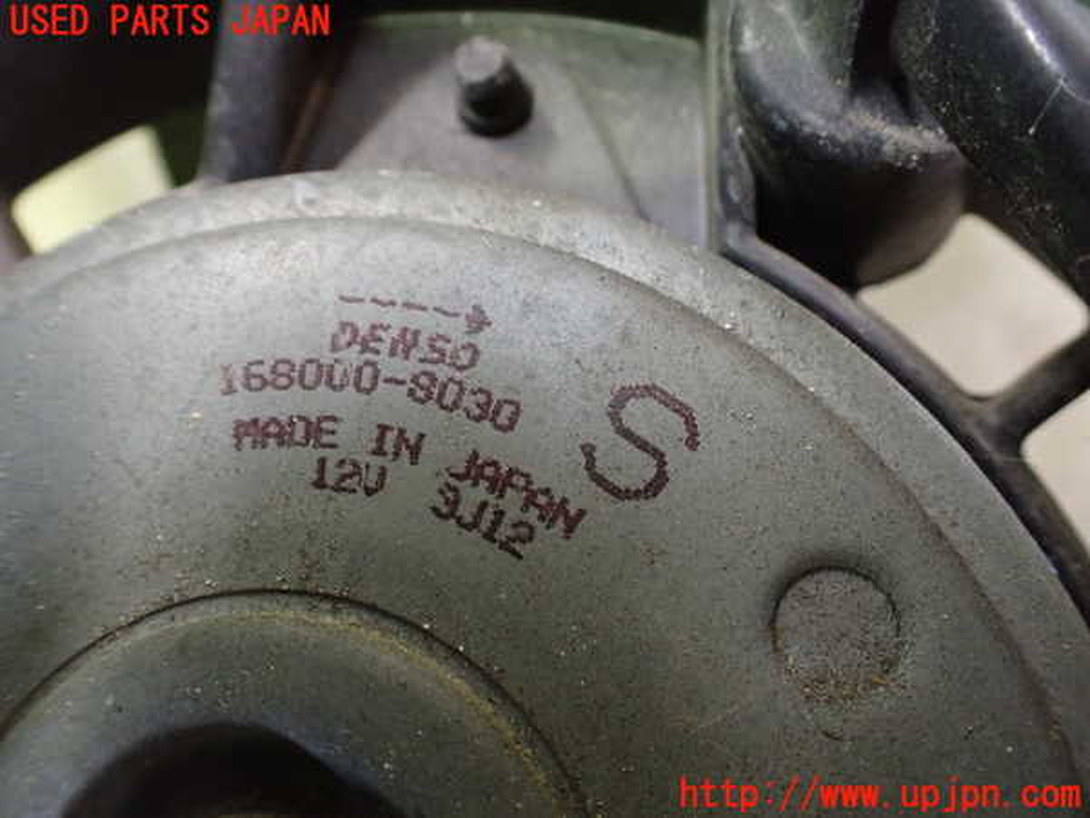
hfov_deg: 60.0
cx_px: 545
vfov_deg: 46.8
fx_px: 945
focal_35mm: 30
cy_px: 409
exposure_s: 1/30
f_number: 2.3
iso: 800
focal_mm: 5.4
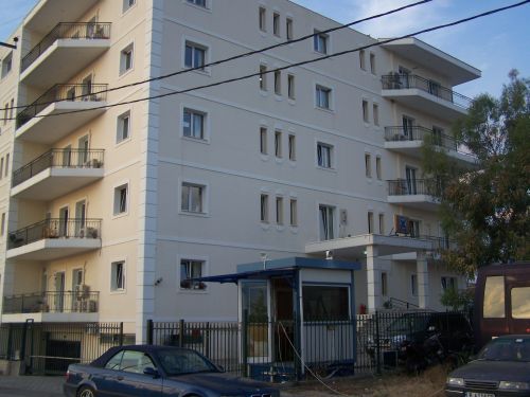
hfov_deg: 49.0
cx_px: 265
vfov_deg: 37.7
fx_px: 582
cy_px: 198
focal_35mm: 38
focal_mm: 6.3
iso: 64
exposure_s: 1/160
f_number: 2.8
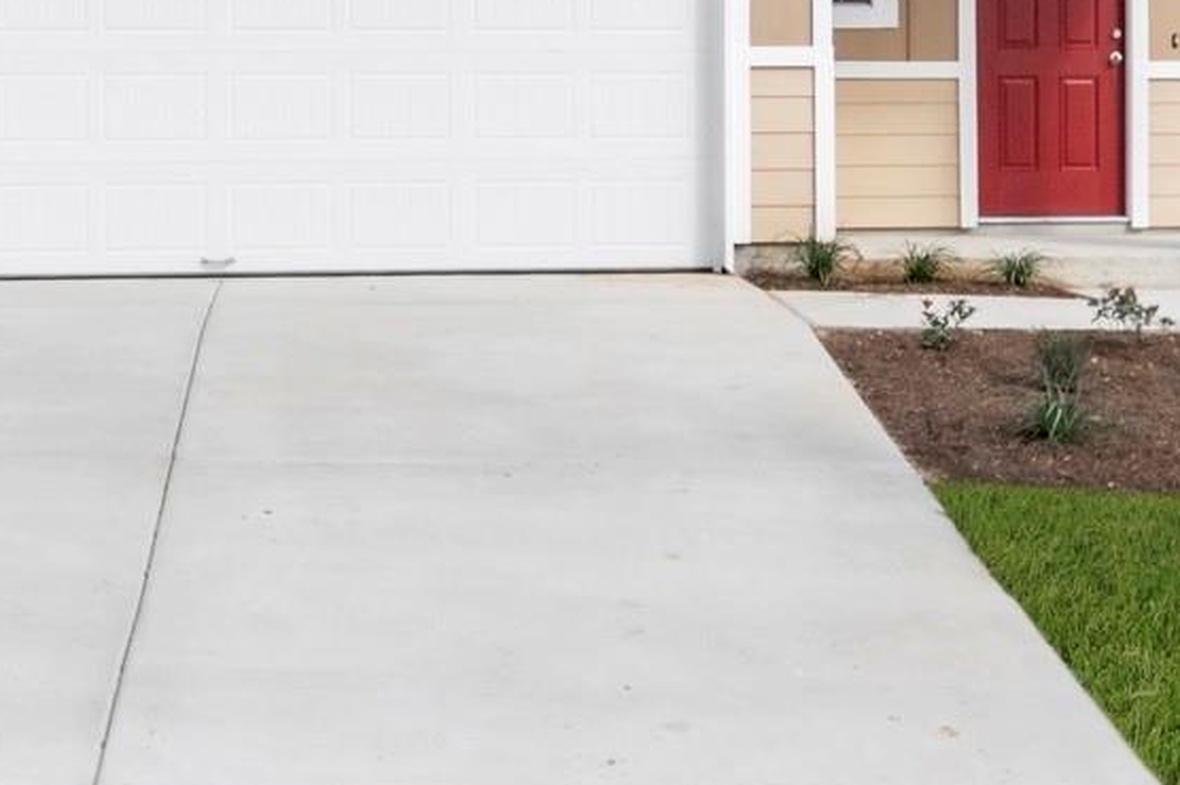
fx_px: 3439
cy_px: -210
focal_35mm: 105
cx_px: 470
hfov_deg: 19.4
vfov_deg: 12.6
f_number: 8
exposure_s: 1/500
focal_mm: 24
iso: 400
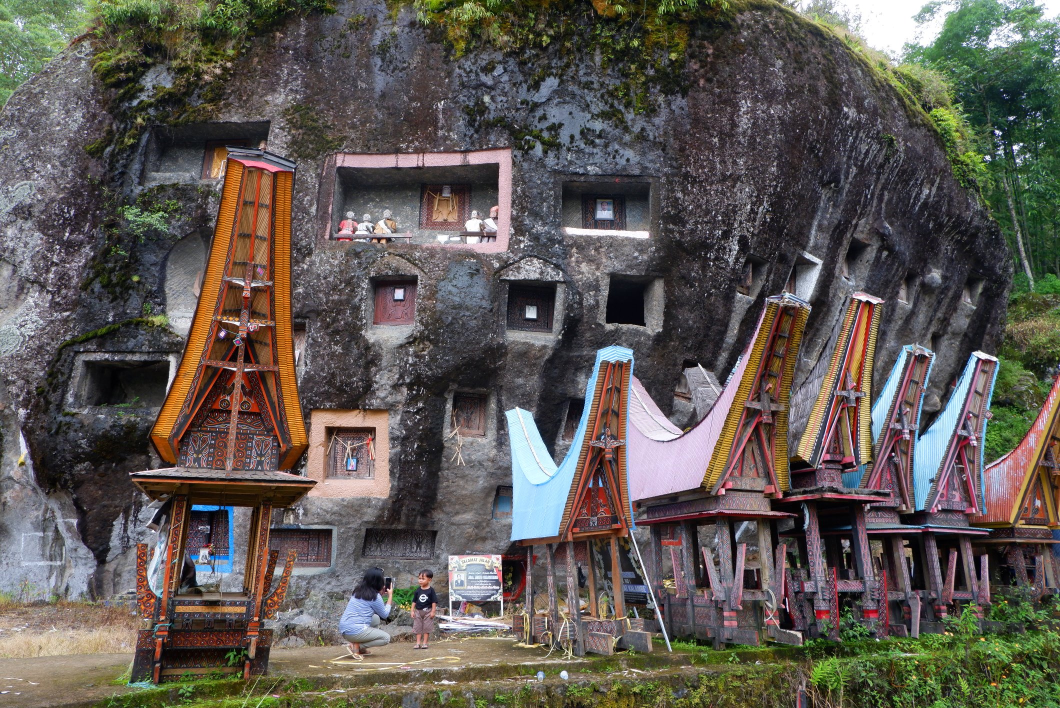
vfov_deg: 55.2
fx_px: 678
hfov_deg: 76.1
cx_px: 530
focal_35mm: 23
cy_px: 354
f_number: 10
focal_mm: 15
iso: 500
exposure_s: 1/480
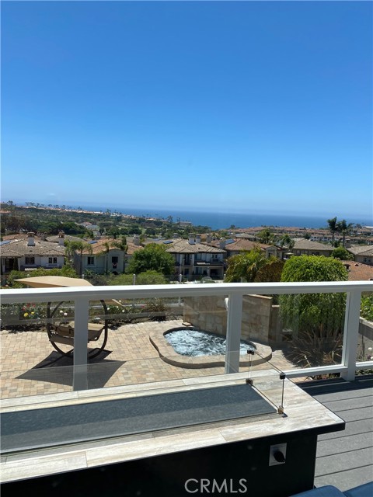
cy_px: 248
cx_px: 186
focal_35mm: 26
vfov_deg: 67.3
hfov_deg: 53.1
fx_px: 374
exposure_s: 1/3300
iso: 32
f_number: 1.8
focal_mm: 4.25
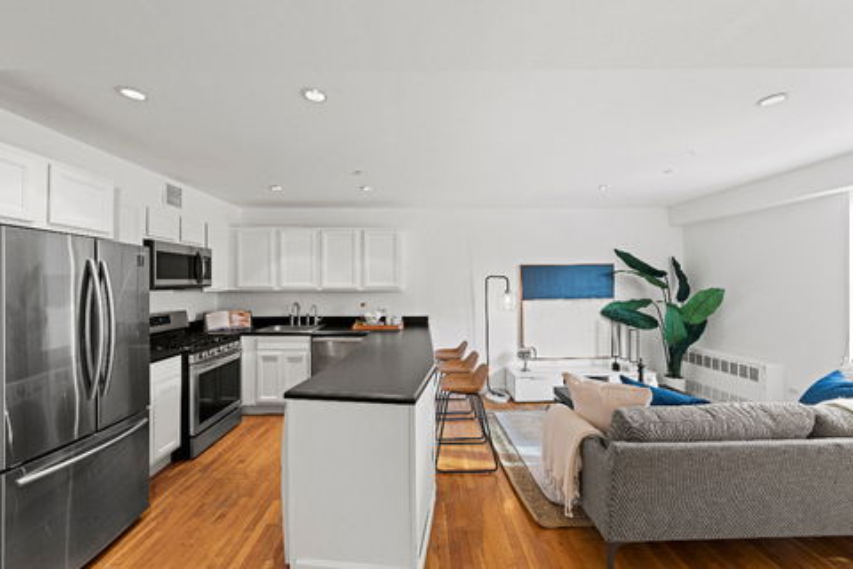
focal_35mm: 14
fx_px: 332
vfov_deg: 81.2
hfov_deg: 104.3
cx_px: 426
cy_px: 284
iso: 320
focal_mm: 14
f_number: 10
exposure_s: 1/2.5
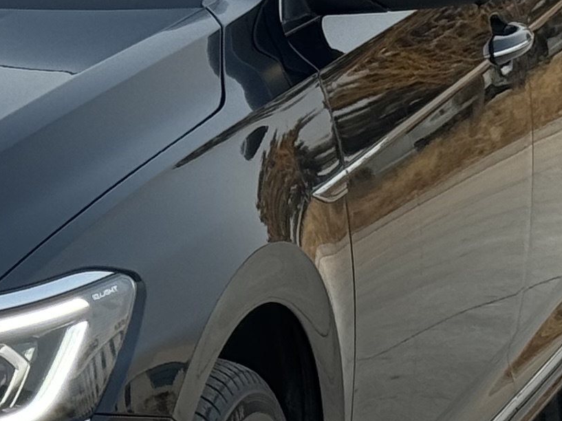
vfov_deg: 6.3
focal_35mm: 237
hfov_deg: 8.1
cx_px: -356
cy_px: 197
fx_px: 3846
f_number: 1.78
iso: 64
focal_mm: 6.76
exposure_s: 1/865
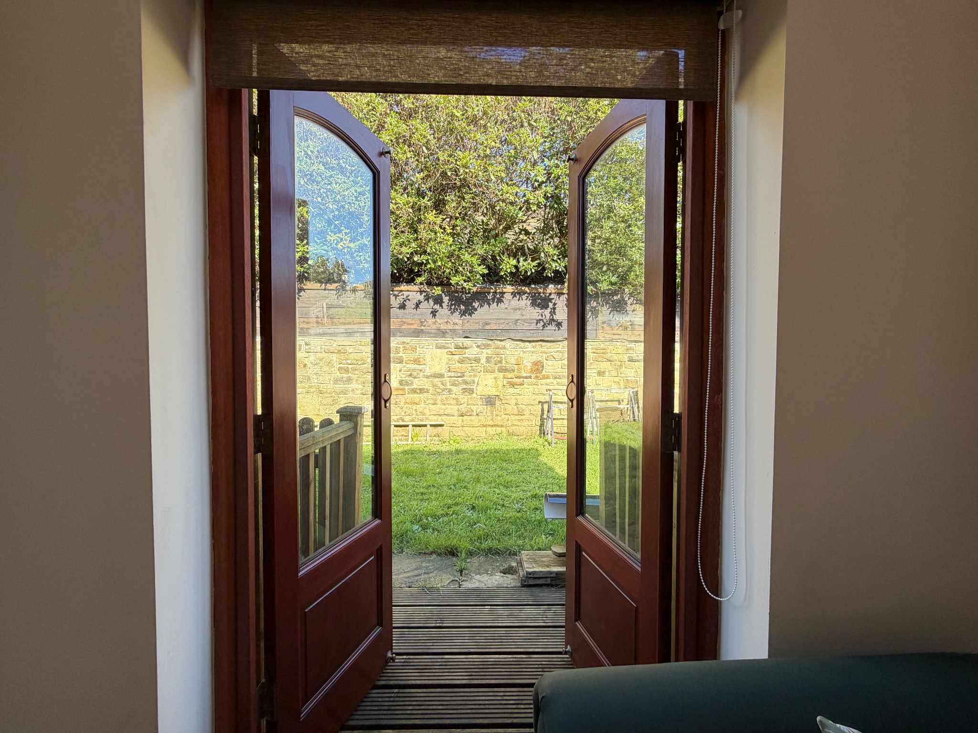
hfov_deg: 102.1
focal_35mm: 14
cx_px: 489
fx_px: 396
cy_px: 366
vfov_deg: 85.7
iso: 50
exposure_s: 1/184
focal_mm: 2.22
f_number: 2.2
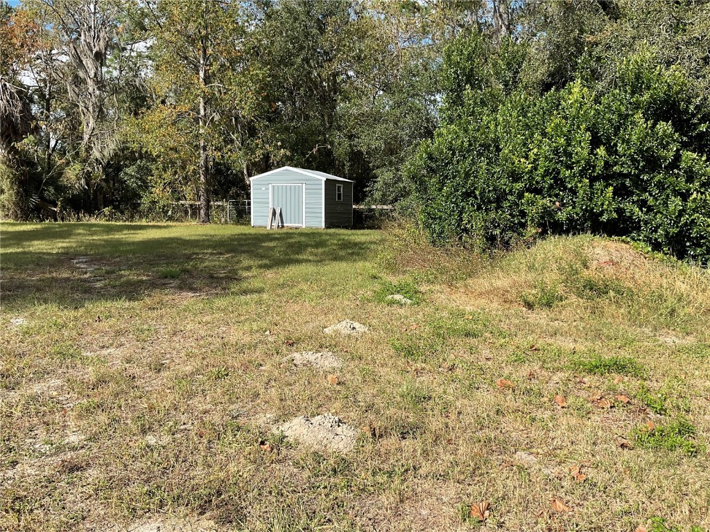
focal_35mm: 29
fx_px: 595
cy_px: 266
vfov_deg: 48.2
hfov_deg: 61.7
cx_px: 355
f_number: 1.8
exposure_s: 1/1342
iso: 16
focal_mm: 3
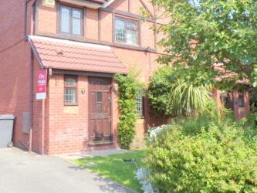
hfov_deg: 44.6
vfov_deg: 34.3
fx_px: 312
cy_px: 78
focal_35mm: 42
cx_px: 108
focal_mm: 4.3
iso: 80
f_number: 5.8
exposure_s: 1/110
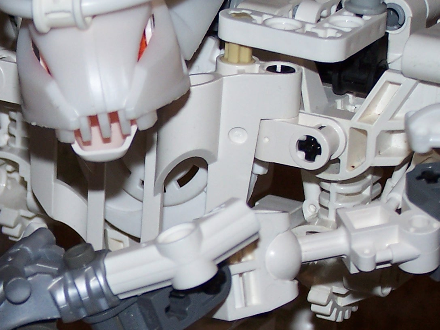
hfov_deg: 10.1
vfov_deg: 7.6
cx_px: 4
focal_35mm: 194
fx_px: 2466
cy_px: 281
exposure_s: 1/90
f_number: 3.2
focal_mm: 13.7
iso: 80
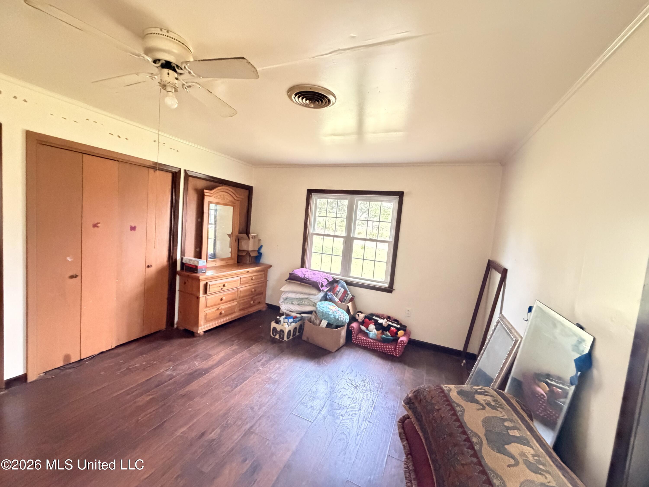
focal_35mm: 14
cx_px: 324
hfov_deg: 102.1
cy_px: 244
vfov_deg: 85.7
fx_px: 262
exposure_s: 1/45
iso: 1250
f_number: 2.2
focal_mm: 2.22
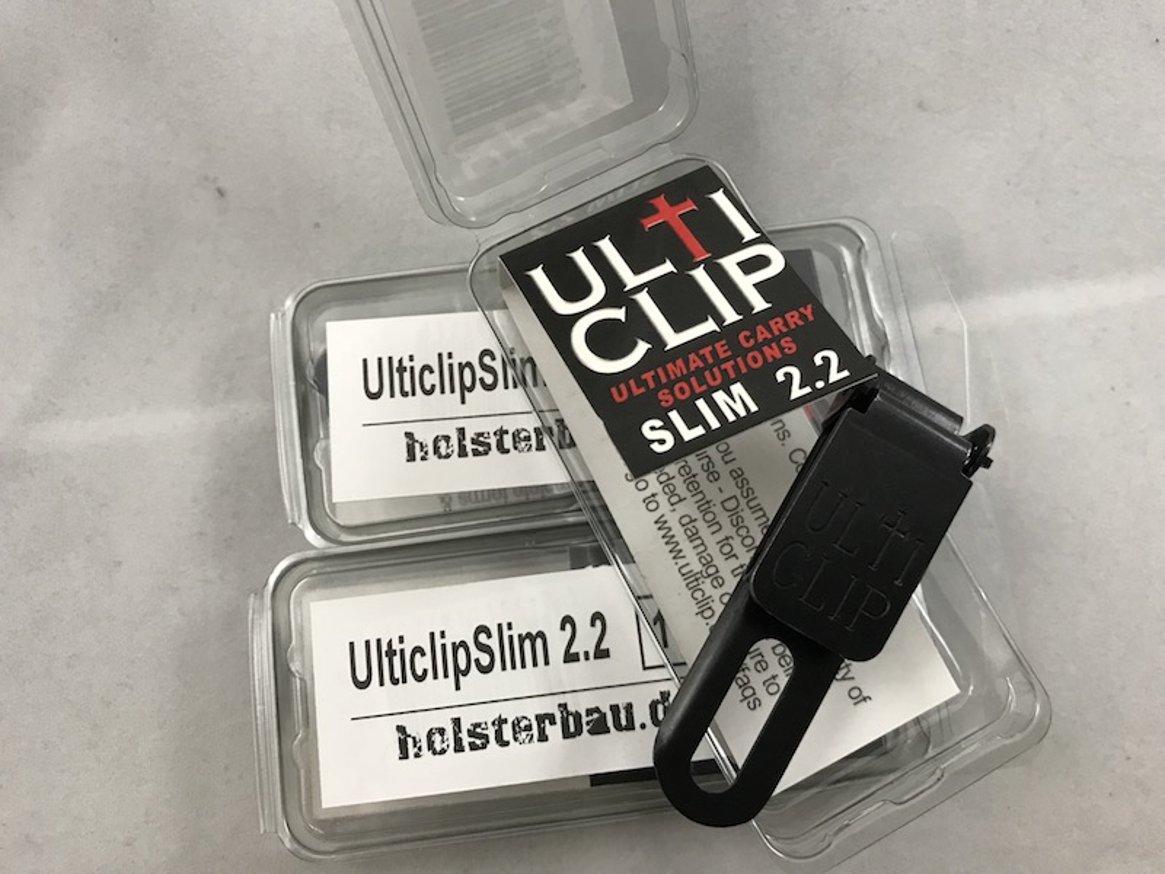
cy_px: 437
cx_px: 582
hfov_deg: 63.4
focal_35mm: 28
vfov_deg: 49.7
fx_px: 942
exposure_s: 1/25
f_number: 1.8
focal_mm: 3.99
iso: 32
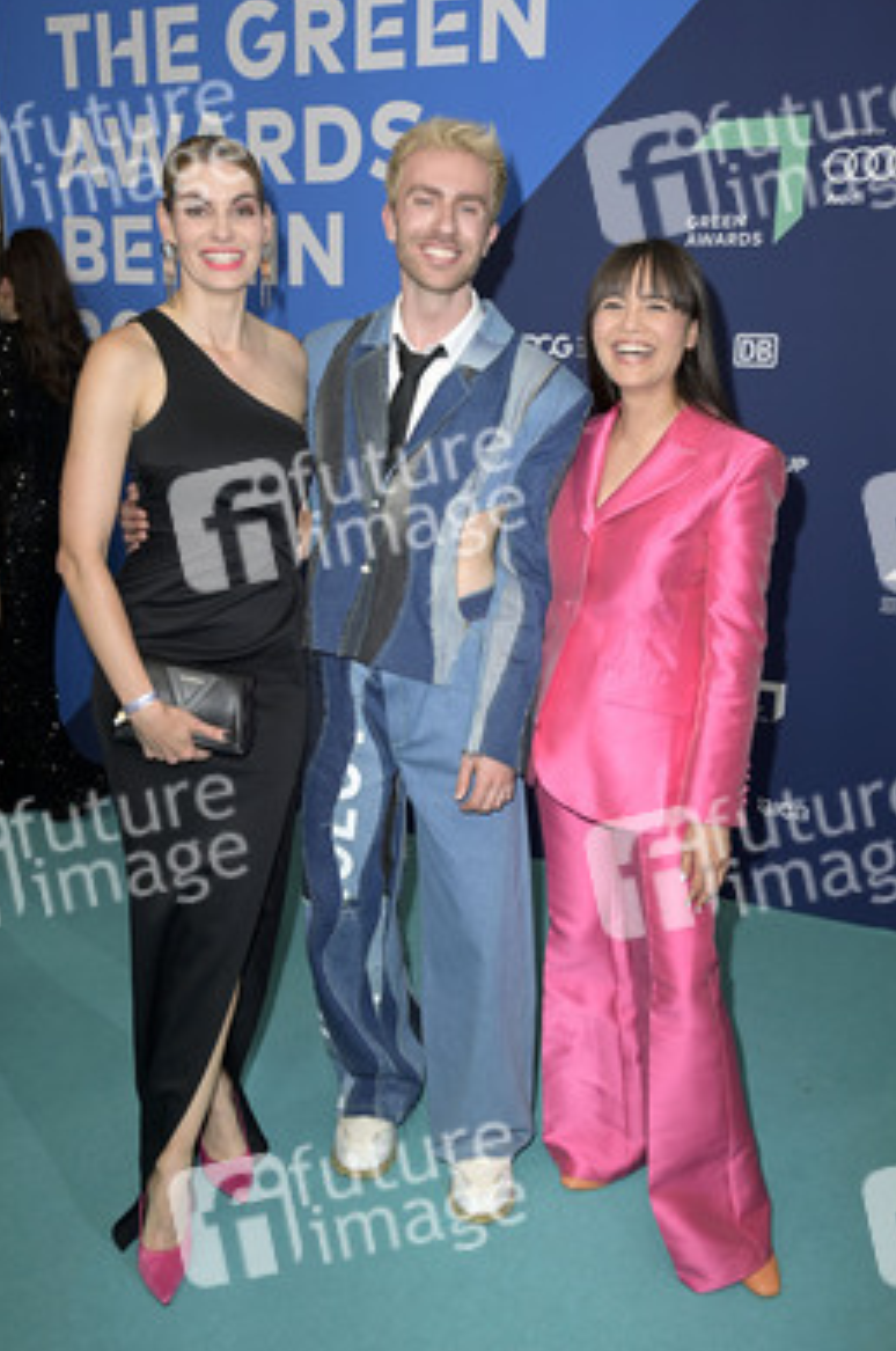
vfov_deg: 54.5
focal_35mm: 35
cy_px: 684
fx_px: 1311
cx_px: 448
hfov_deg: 37.7
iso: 800
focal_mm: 34
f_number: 5.6
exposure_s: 1/250
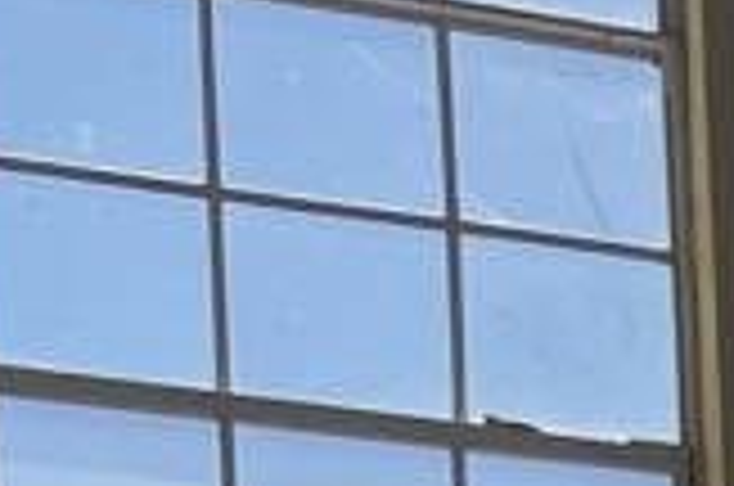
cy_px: 1994
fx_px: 4334
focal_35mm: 213
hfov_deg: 8.2
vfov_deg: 5.5
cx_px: 2252
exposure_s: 1/1645
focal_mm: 5.7
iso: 50
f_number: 1.5
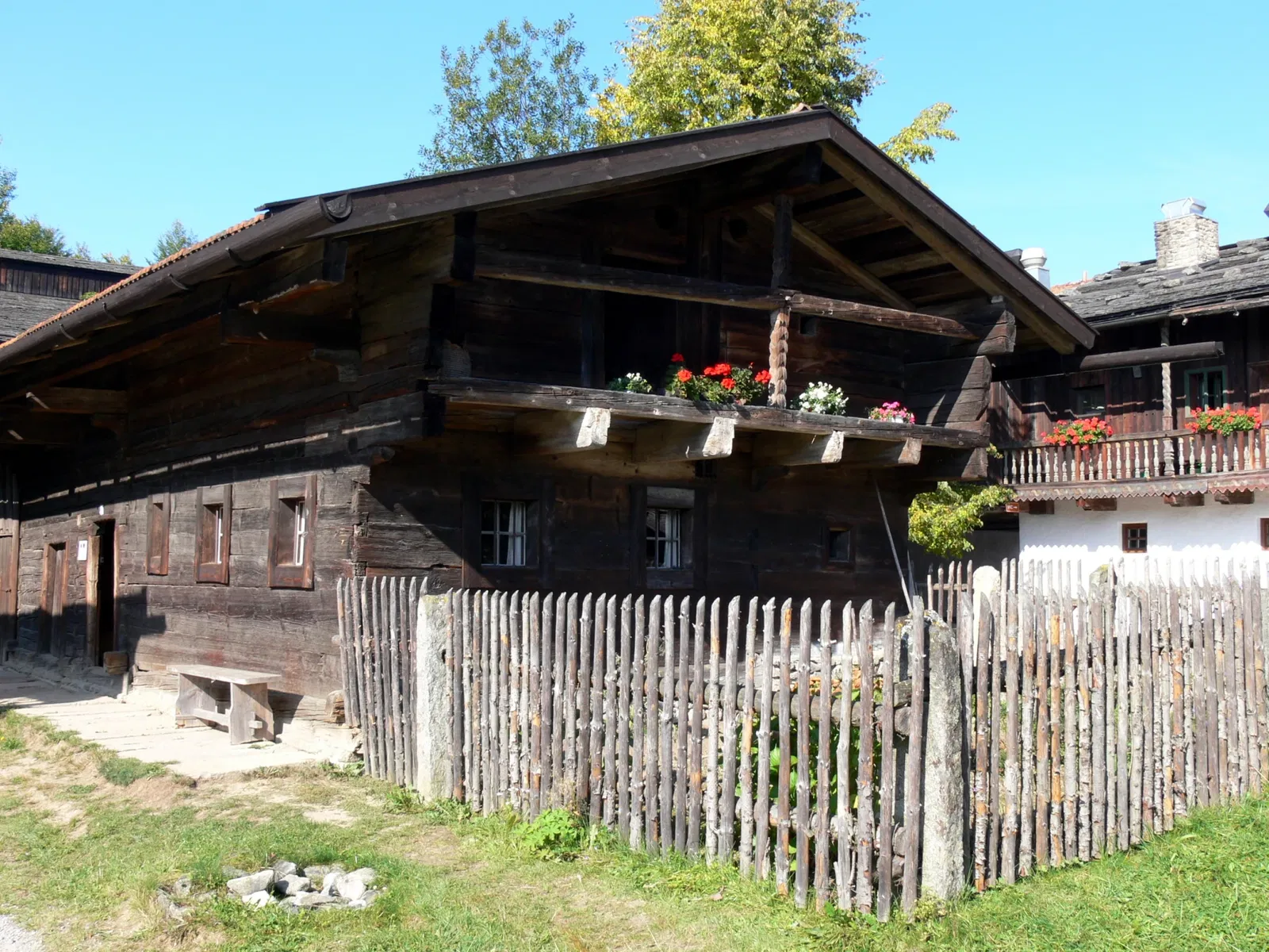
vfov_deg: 40.7
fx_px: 1283
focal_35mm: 35
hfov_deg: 52.6
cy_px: 476
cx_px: 634
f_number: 5.6
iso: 80
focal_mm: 7.4
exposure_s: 1/160
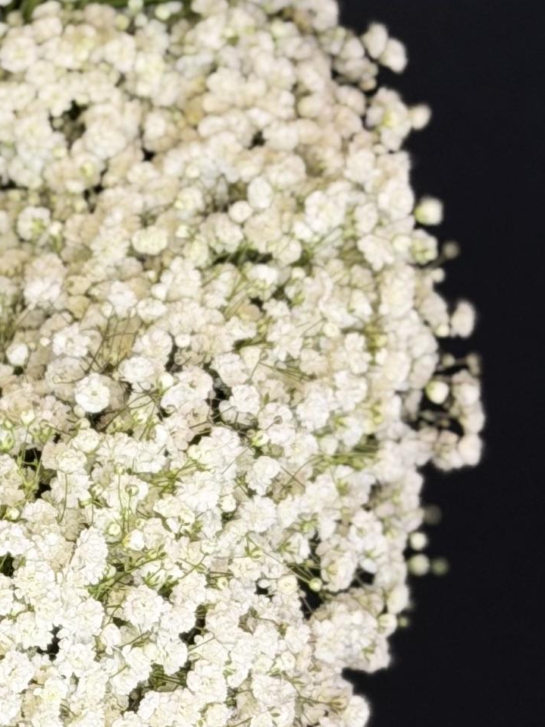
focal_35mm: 202
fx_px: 4239
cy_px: 254
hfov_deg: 7.1
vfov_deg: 9.8
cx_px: -487
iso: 160
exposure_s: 1/60
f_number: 1.78
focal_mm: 6.76
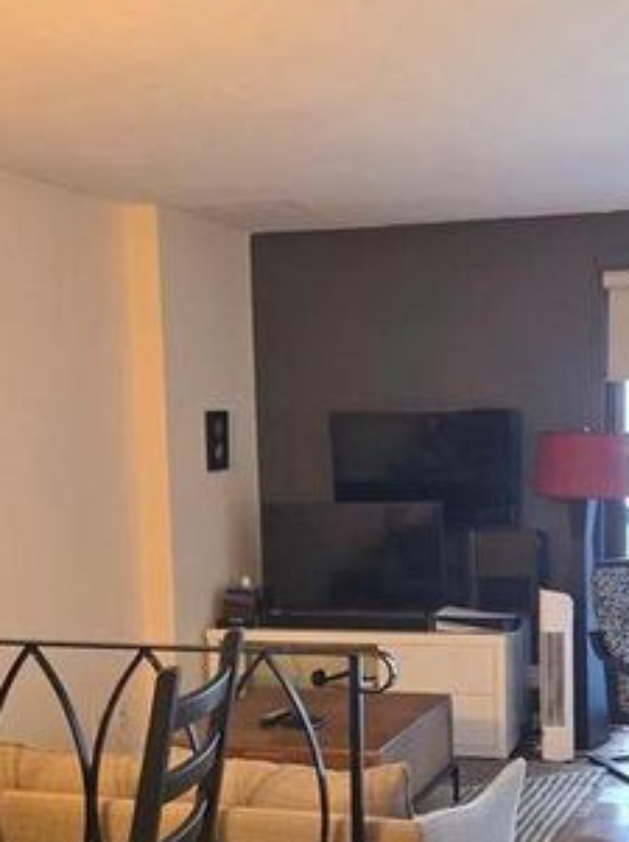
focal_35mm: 51
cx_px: 431
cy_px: 586
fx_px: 1238
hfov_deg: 28.3
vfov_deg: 37.0
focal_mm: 6.3
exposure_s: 1/120
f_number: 1.7
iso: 320
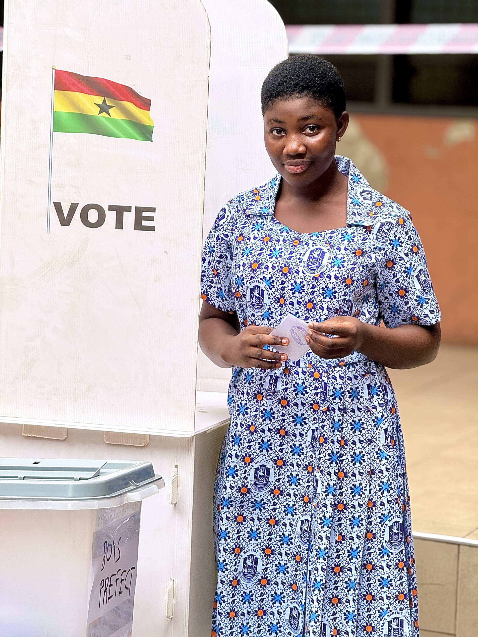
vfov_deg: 16.4
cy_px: 318
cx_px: 239
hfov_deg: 12.3
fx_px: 2209
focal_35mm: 120
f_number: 2.8
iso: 50
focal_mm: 15.66
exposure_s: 1/181
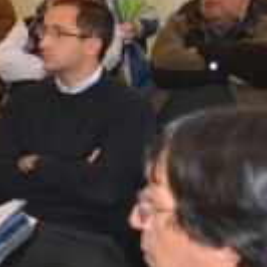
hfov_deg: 13.1
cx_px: -181
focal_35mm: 123
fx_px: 1073
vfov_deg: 14.2
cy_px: 96
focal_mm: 20
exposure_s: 1/160
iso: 1600
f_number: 4
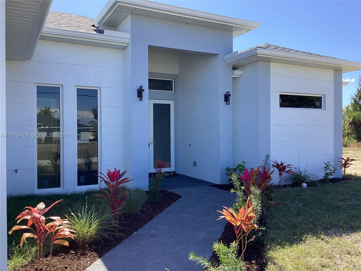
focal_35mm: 31
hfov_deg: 58.4
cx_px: 180
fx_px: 323
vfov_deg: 45.4
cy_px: 136
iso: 25
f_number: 2.4
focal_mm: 3.3
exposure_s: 1/438
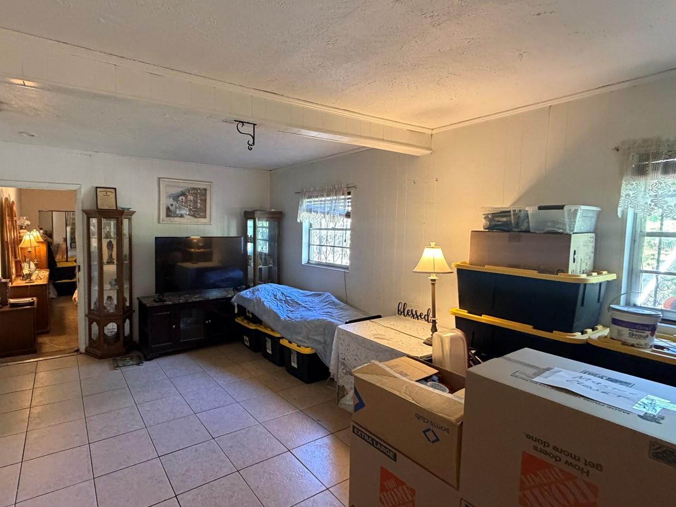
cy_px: 246
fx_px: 352
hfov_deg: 86.4
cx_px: 263
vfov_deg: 71.6
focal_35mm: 18
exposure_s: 1/60
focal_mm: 2.22
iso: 640
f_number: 2.2
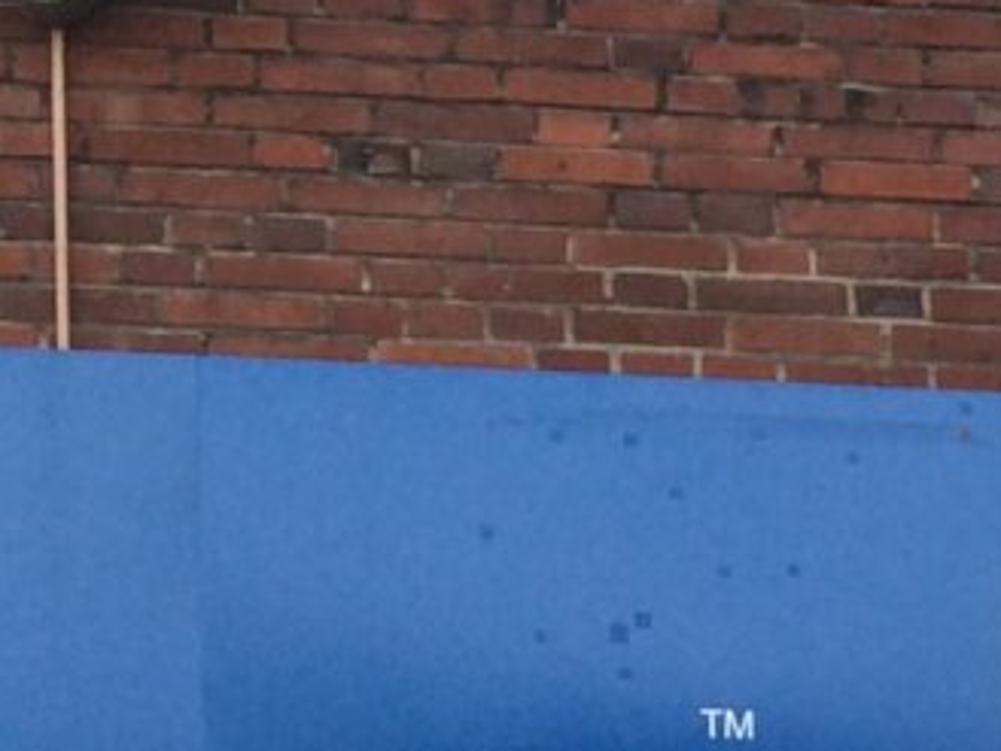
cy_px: 2259
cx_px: 2273
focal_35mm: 194
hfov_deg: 9.3
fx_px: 5612
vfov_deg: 6.9
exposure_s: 1/275
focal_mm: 4.15
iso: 32
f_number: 2.2
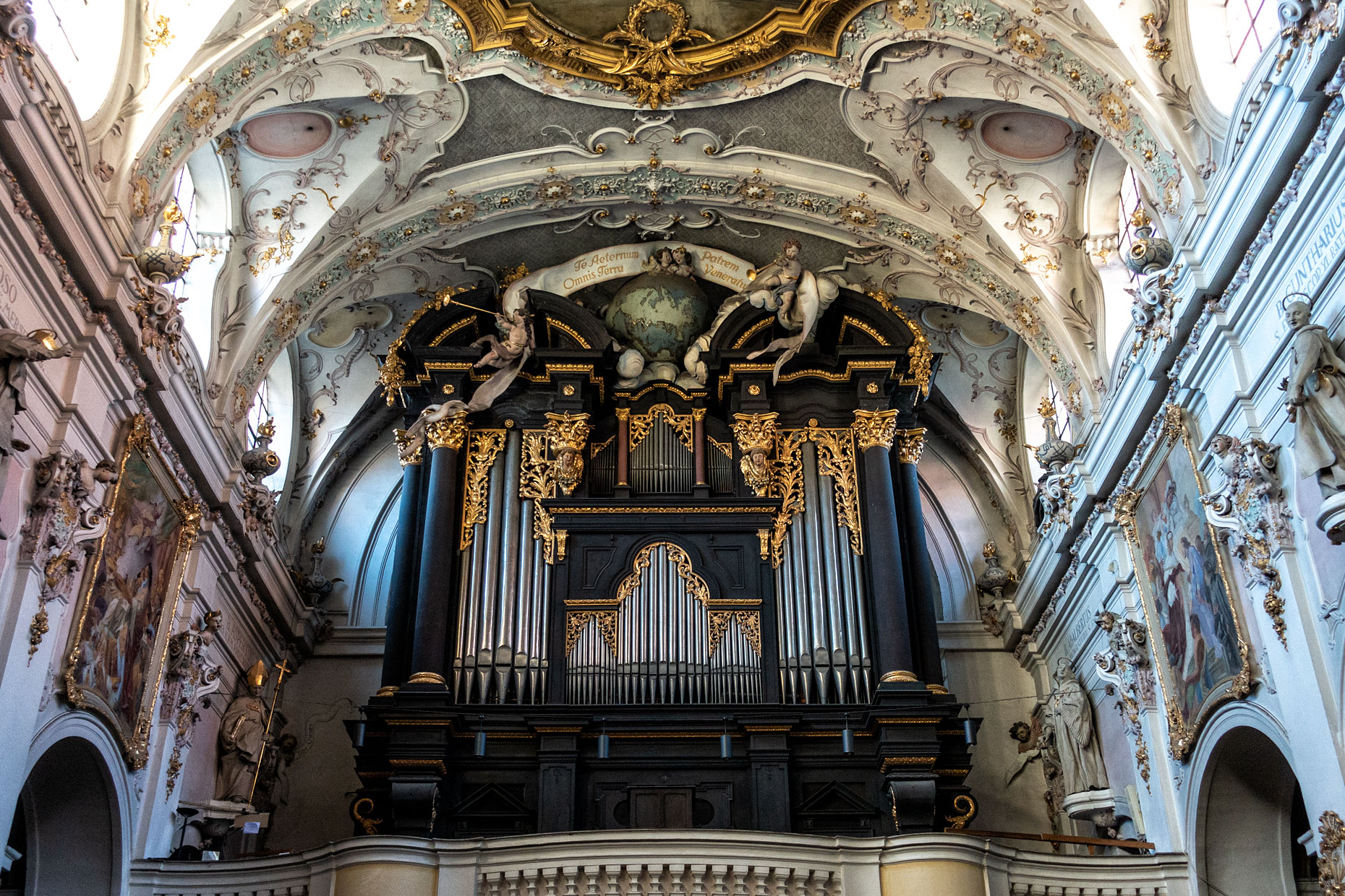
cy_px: 497
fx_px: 1345
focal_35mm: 36
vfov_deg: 36.8
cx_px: 657
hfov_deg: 53.1
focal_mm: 11.45
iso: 800
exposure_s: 1/125
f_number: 2.5
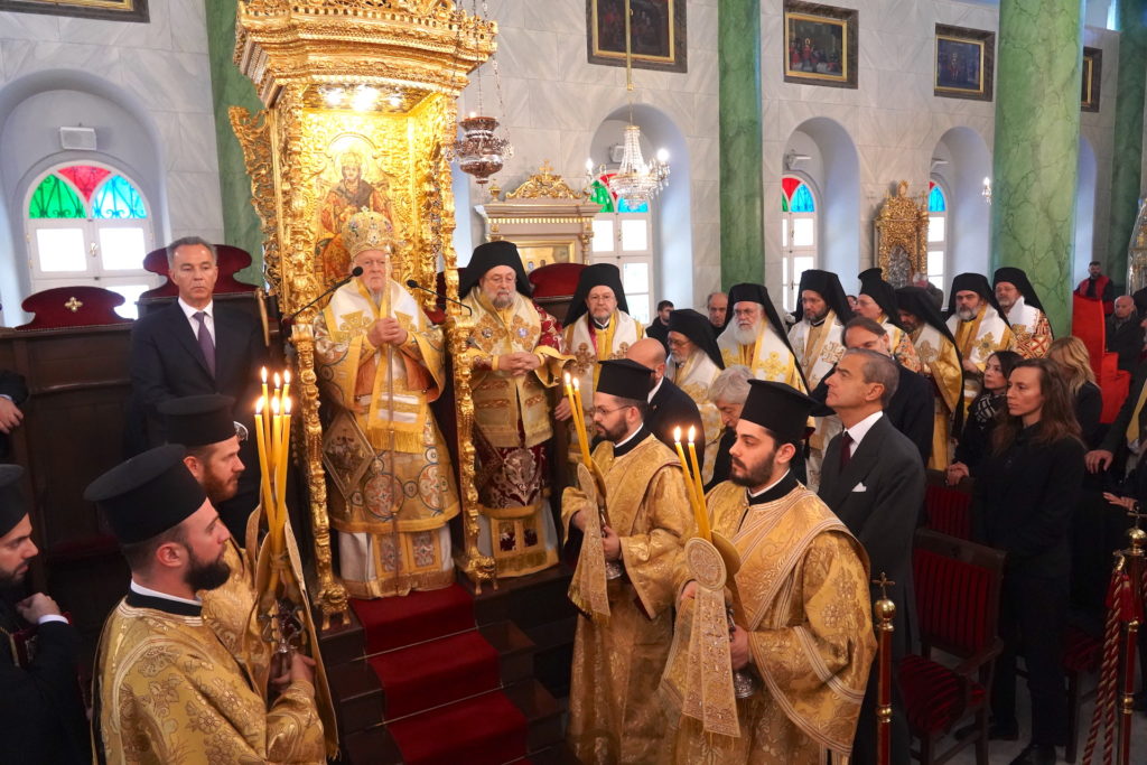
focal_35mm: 24
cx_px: 574
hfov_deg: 73.7
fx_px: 765
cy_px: 382
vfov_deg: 53.1
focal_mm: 24
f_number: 5.6
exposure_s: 1/100
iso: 10000
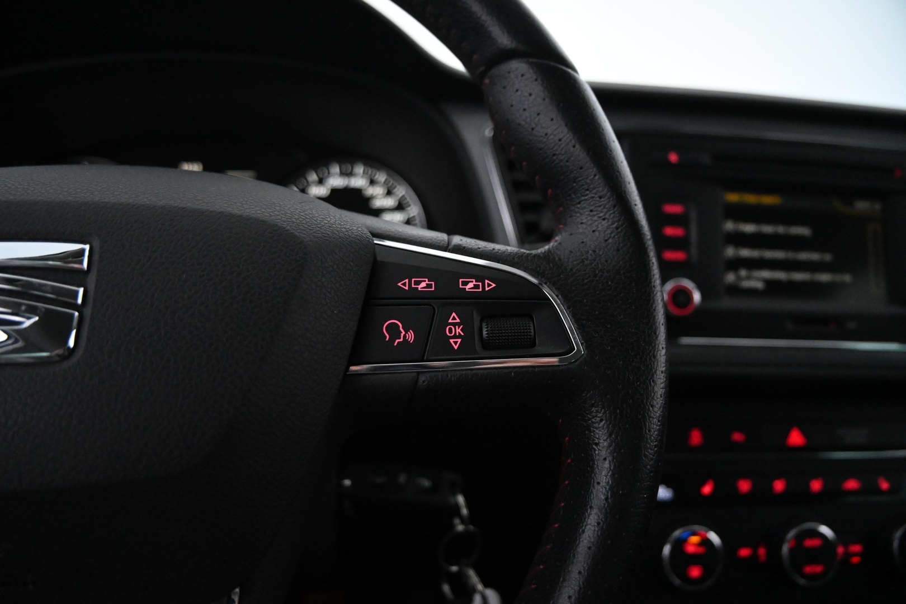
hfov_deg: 27.0
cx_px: 453
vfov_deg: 18.2
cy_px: 302
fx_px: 1887
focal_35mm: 75
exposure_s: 1/125
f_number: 6.3
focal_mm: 50
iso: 5000
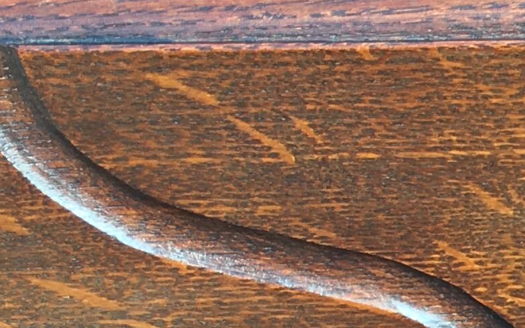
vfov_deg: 8.0
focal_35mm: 160
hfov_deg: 12.6
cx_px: 713
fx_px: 2289
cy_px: 501
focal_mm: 4.15
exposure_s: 1/116
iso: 25
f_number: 2.2
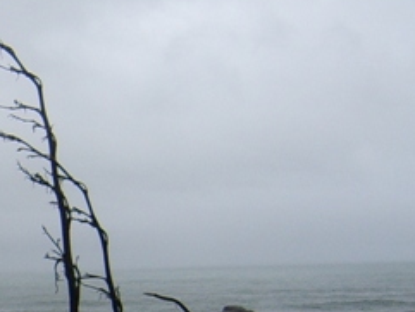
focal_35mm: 116
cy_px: 353
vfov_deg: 12.5
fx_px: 1391
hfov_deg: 15.6
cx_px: -210
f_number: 5.8
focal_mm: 5.8
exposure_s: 1/350
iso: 50
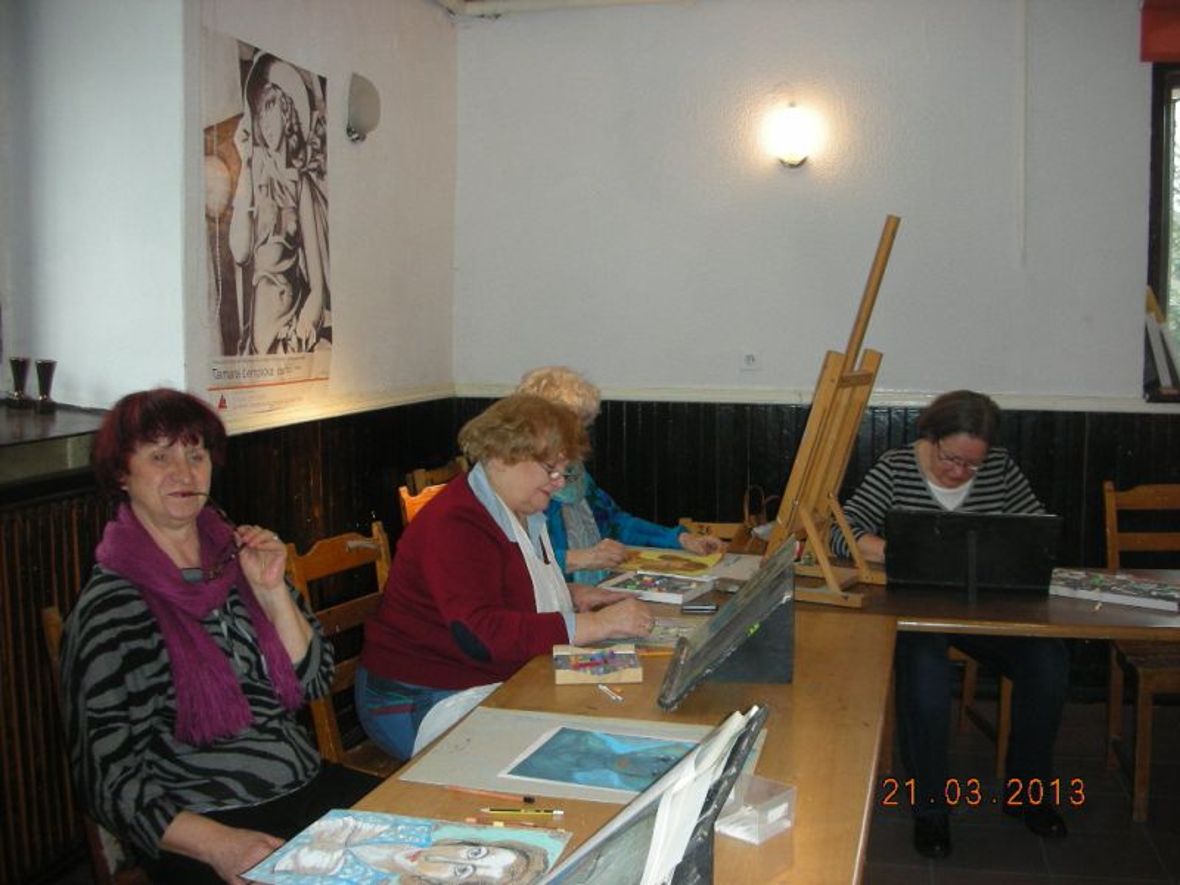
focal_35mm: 35
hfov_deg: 52.6
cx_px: 590
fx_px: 1193
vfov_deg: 40.7
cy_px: 442
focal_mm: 5.8
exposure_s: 1/60.1
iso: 128
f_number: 3
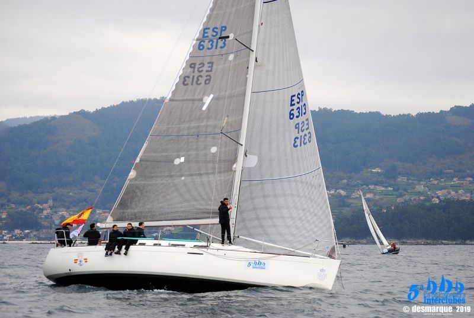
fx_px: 1484
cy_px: 159
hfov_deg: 18.1
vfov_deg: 12.2
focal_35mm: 112
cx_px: 237
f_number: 5
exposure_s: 1/400
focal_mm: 75
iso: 200
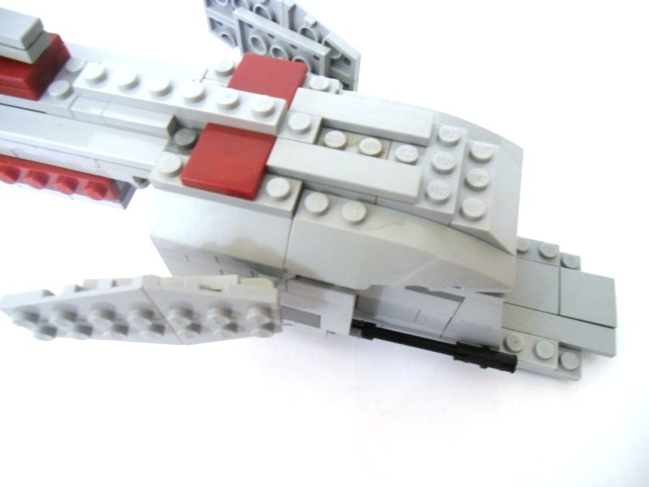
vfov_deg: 51.4
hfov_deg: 65.3
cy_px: 244
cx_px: 324
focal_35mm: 27
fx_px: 506
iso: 200
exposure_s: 1/20
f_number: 3.2
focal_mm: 4.9
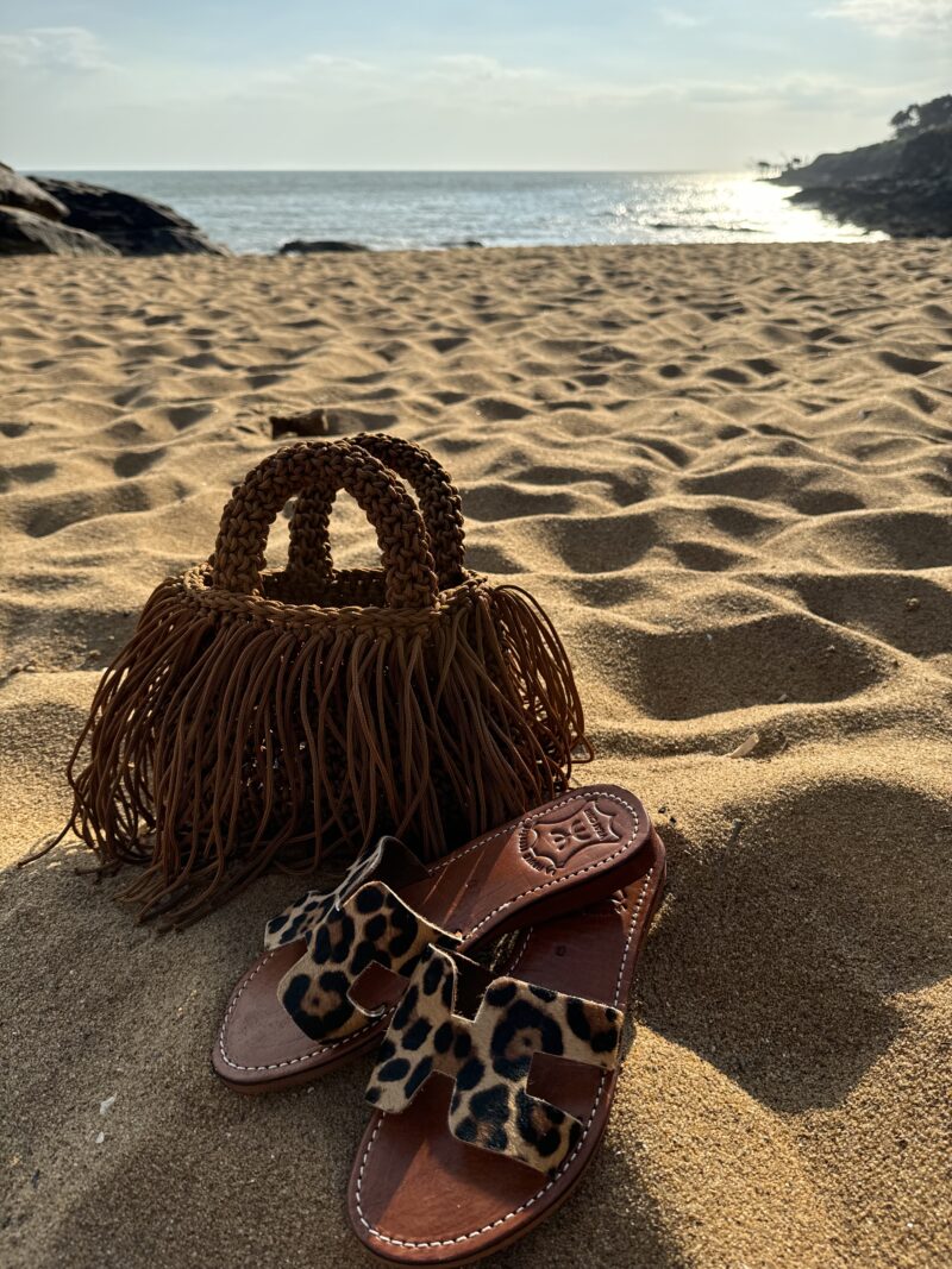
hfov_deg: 56.8
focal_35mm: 24
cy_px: 634
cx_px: 476
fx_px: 880
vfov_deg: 71.6
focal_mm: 6.76
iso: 80
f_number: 1.78
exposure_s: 1/4049
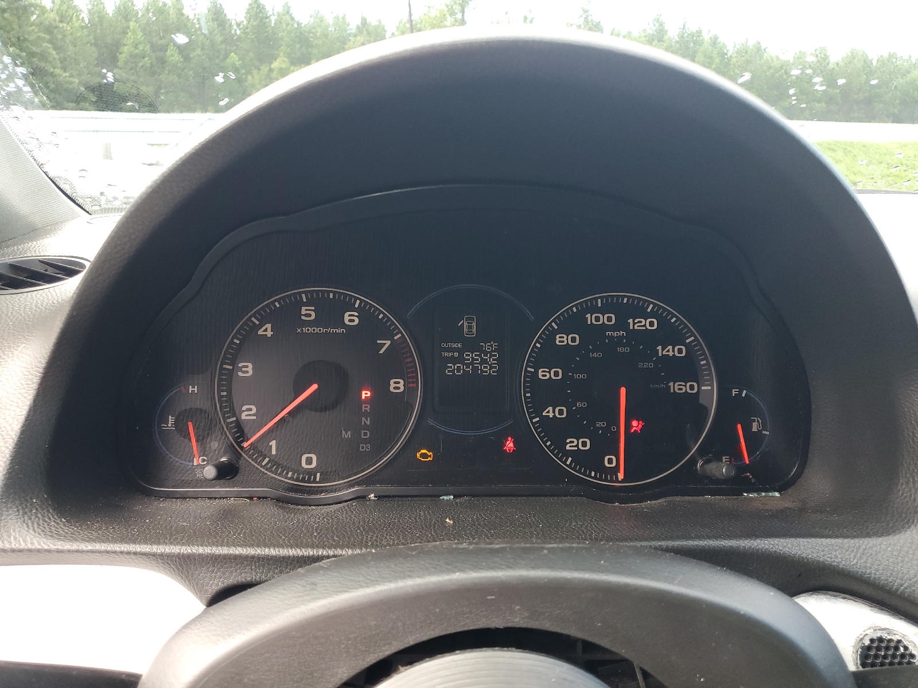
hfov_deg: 67.3
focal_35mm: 26
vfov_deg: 53.1
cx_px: 459
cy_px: 344
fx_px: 690
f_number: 1.5
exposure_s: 1/120
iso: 77
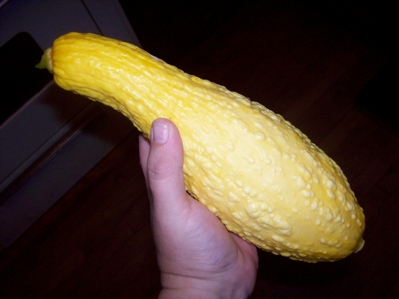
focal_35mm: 36
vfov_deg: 39.6
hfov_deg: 51.4
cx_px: 200
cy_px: 150
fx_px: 415
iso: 80
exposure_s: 1/64
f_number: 2.7
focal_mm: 6
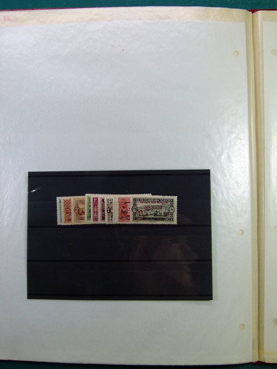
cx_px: 138
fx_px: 384
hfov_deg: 39.7
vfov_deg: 51.4
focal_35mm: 36
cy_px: 184
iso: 100
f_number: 3.6
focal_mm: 6.5
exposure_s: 1/125
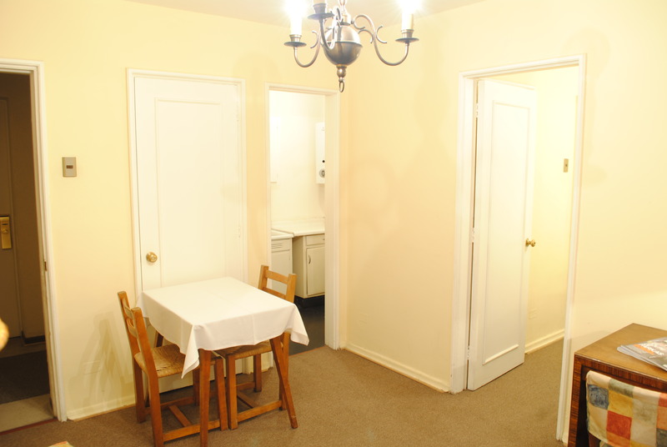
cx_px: 334
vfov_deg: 48.1
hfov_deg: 67.3
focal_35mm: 27
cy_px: 224
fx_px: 501
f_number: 5
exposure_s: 1.3
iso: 100
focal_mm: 18
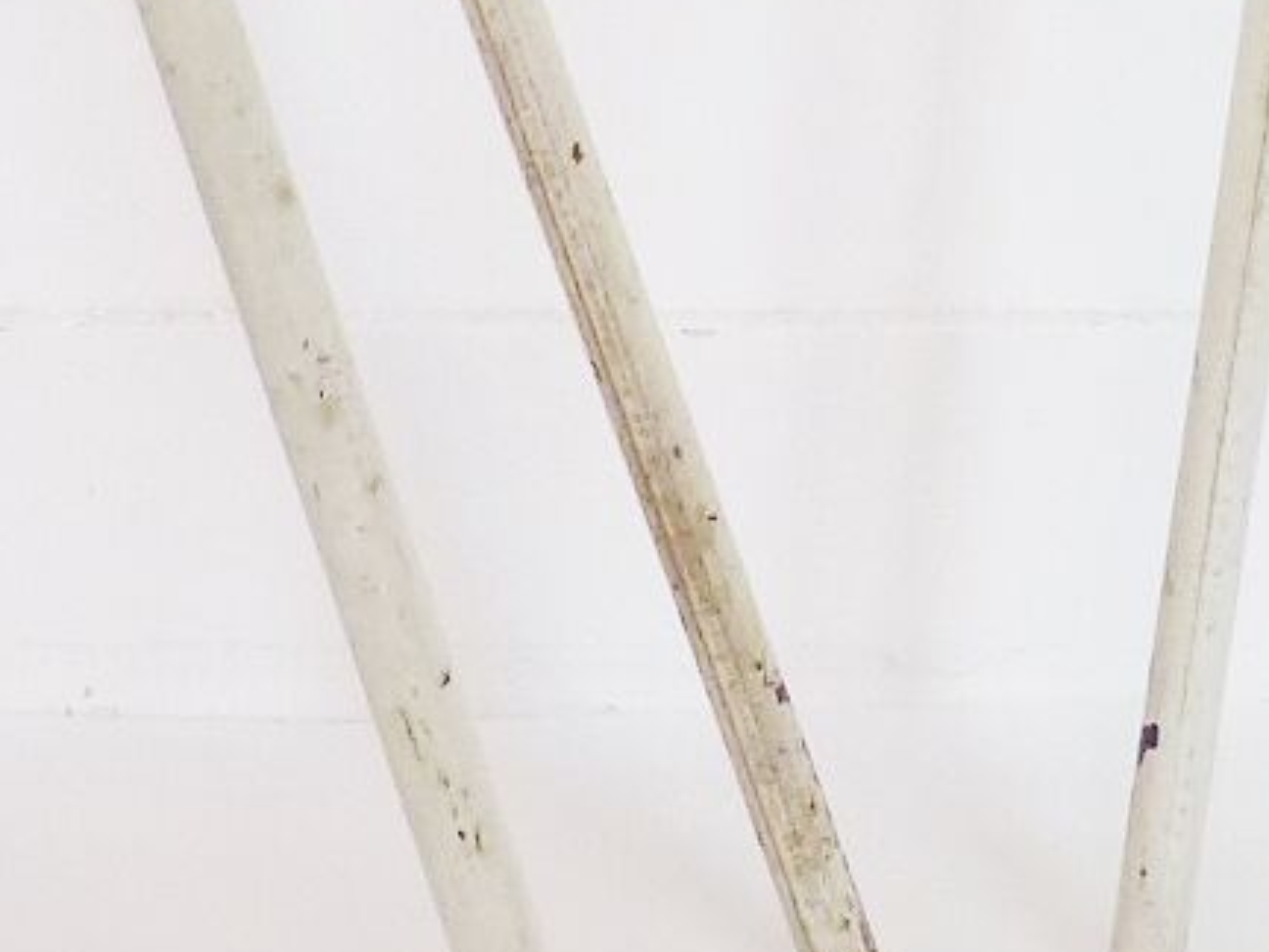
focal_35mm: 231
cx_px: 790
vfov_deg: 6.3
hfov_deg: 8.6
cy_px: -649
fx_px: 8468
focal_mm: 6.9
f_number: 3.9
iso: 100
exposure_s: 1/80
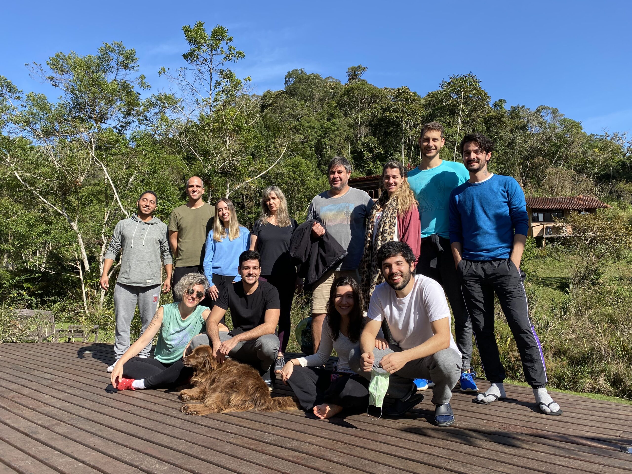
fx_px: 475
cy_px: 237
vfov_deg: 53.1
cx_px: 316
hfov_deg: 67.3
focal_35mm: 26
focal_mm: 4.25
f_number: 1.8
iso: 32
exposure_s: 1/1701
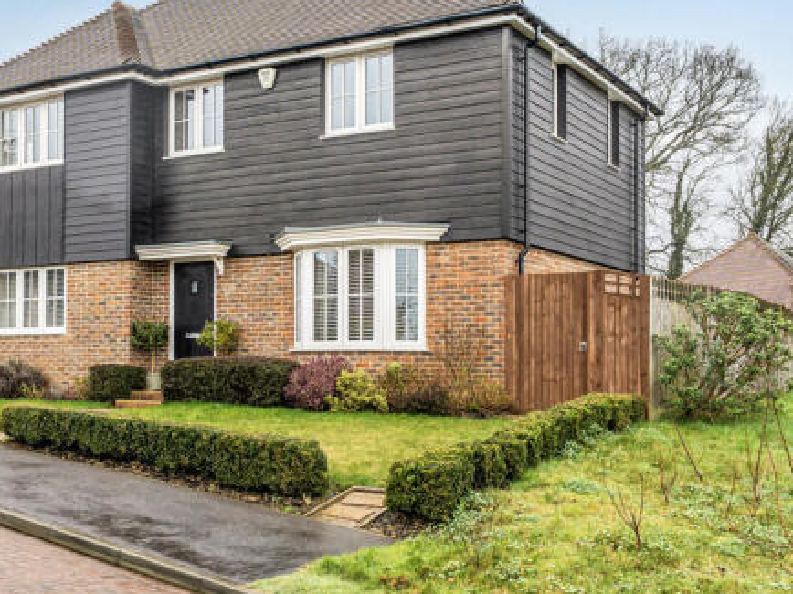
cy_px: 244
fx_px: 1030
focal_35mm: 45
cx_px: 277
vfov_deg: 32.1
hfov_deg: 41.6
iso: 400
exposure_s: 1/125
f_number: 8
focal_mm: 21
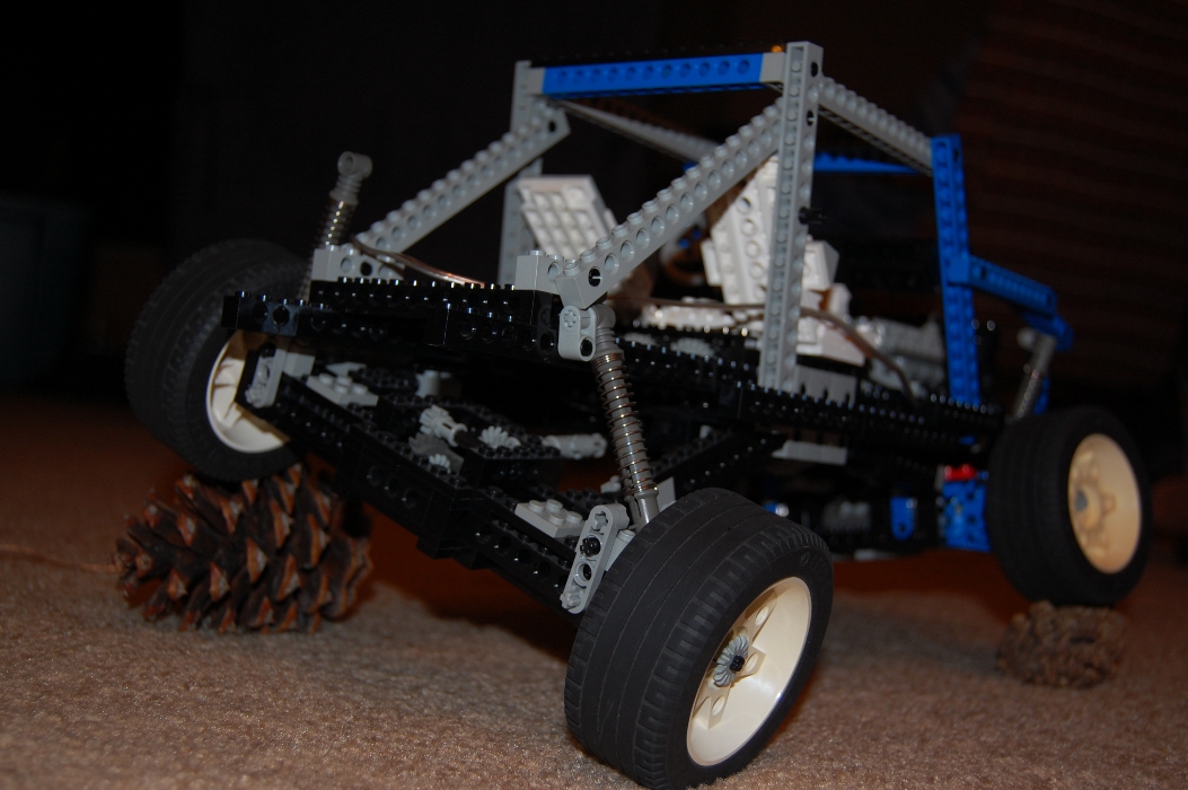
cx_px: 594
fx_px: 1385
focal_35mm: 42
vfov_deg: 31.8
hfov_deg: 46.4
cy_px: 395
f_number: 4.2
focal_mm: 28
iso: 200
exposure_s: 1/60
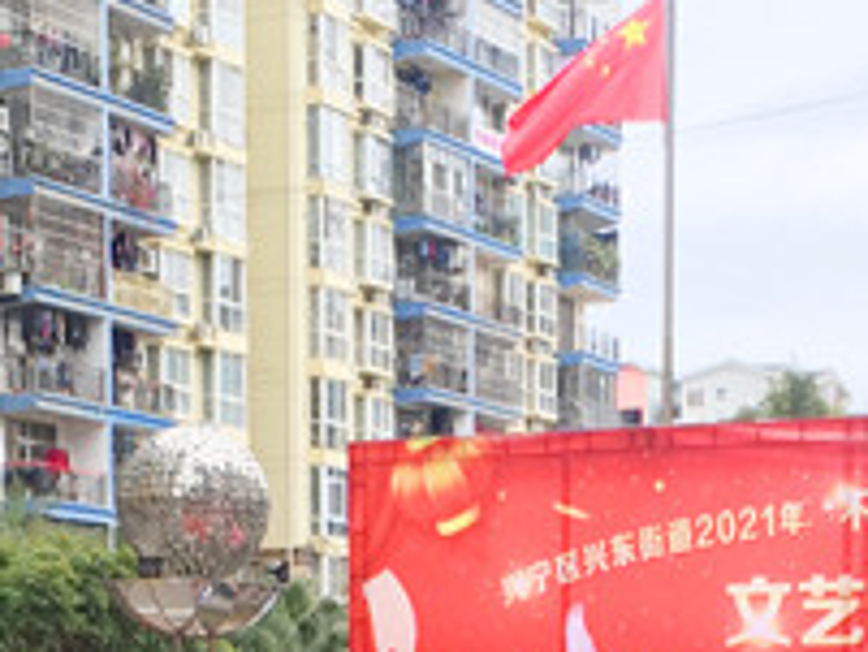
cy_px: 1069
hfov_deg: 15.1
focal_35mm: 130
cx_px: 587
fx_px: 3262
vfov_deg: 10.9
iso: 25
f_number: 2.2
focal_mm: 4.15
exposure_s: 1/125
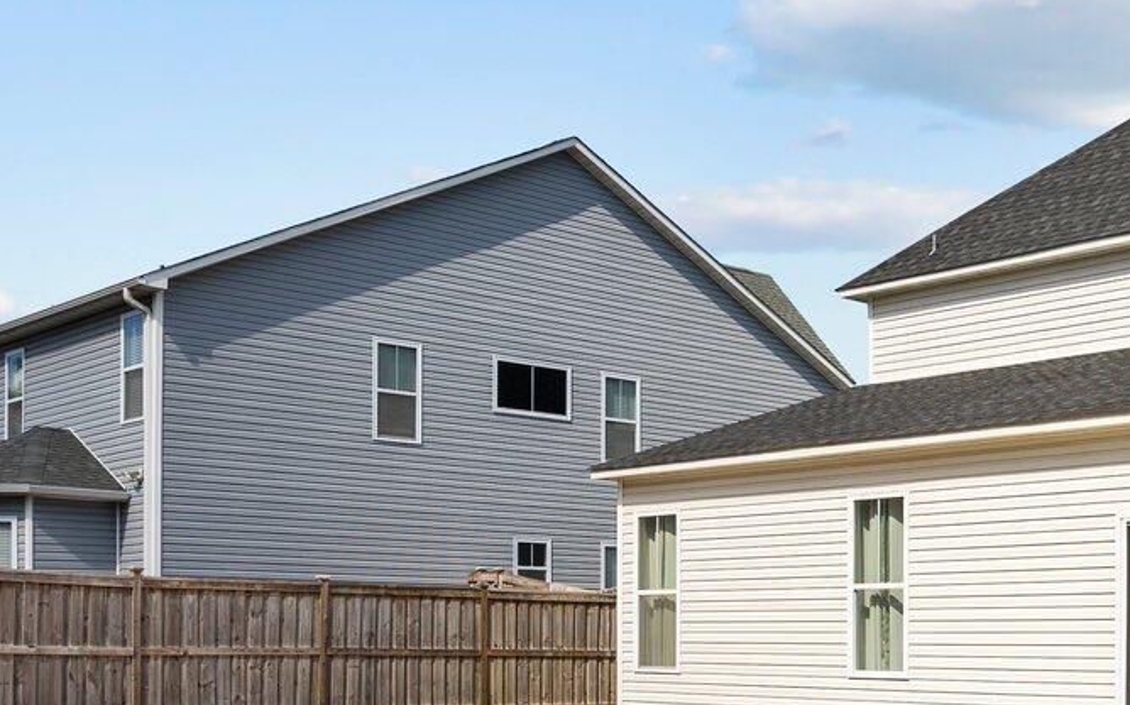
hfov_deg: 38.5
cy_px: 495
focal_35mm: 50
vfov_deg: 25.6
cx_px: 934
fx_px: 1539
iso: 100
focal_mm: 16
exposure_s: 1/2500
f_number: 4
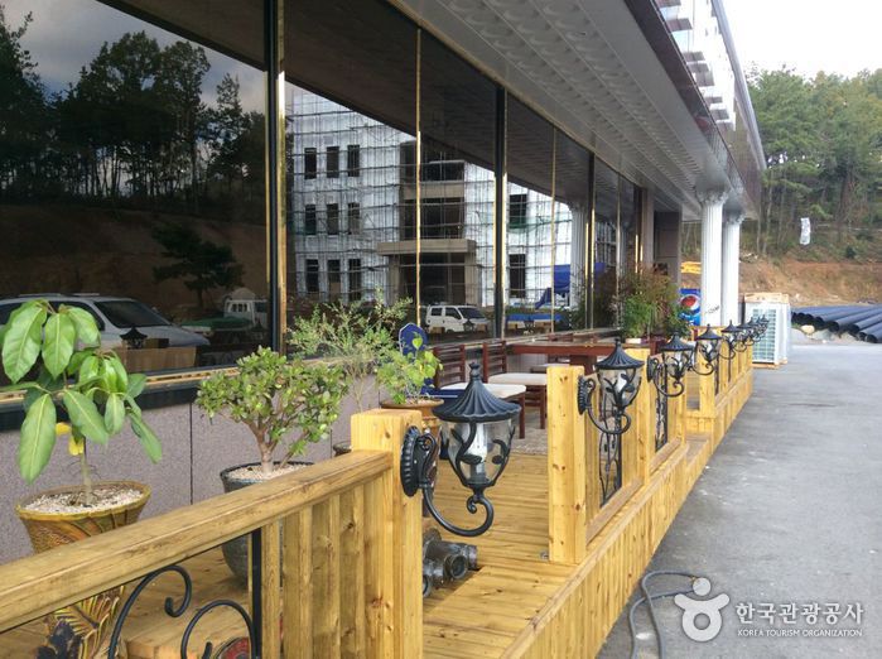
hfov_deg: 55.4
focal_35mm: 33
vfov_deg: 42.8
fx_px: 840
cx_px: 441
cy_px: 330
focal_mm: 3.3
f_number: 2.4
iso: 32
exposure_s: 1/194
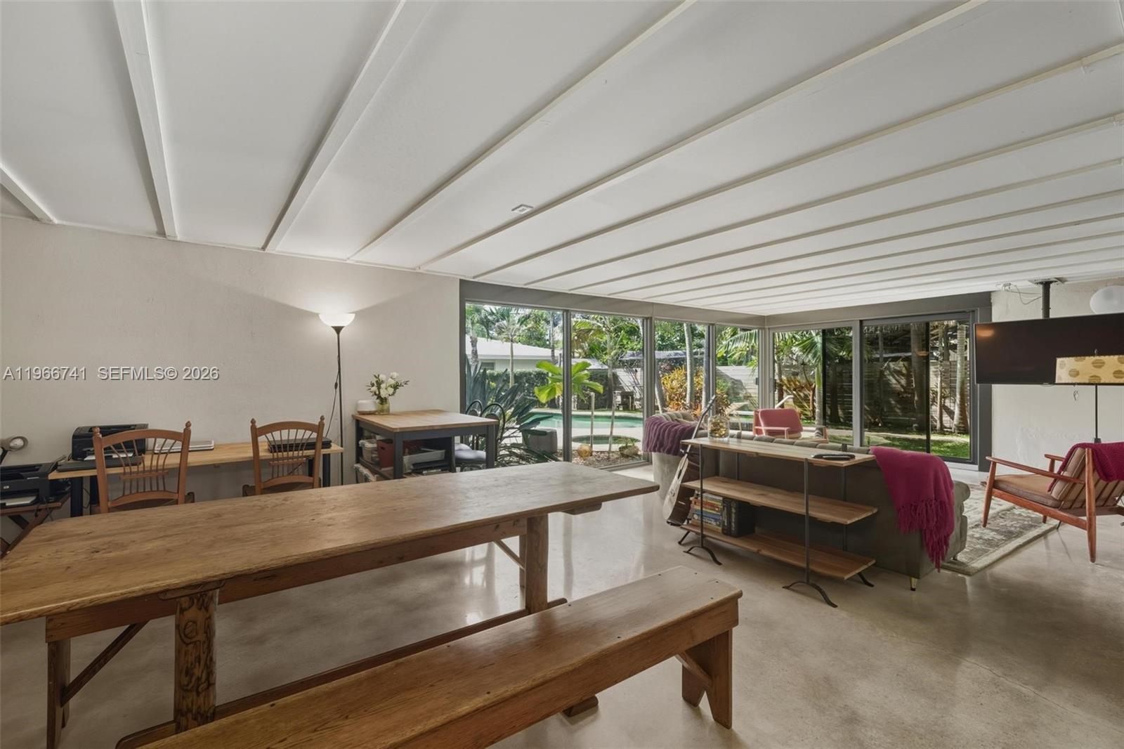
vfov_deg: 77.3
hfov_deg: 100.4
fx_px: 468
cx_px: 562
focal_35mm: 15
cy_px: 374
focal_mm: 15
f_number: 8
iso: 200
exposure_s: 1/100
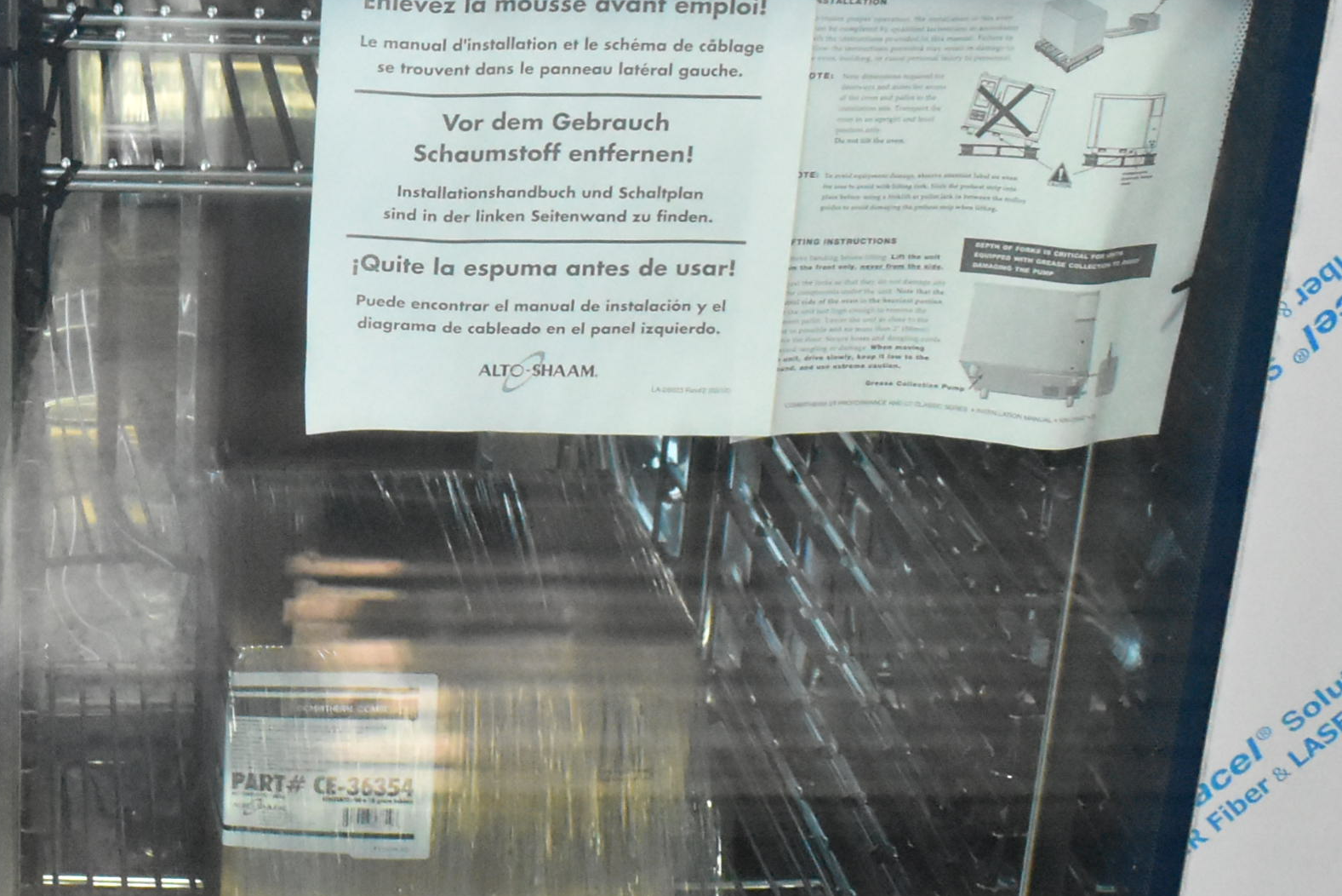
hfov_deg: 25.3
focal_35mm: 77
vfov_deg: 17.7
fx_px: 2871
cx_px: 69
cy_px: 468
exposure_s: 1/250
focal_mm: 18
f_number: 8
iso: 6400
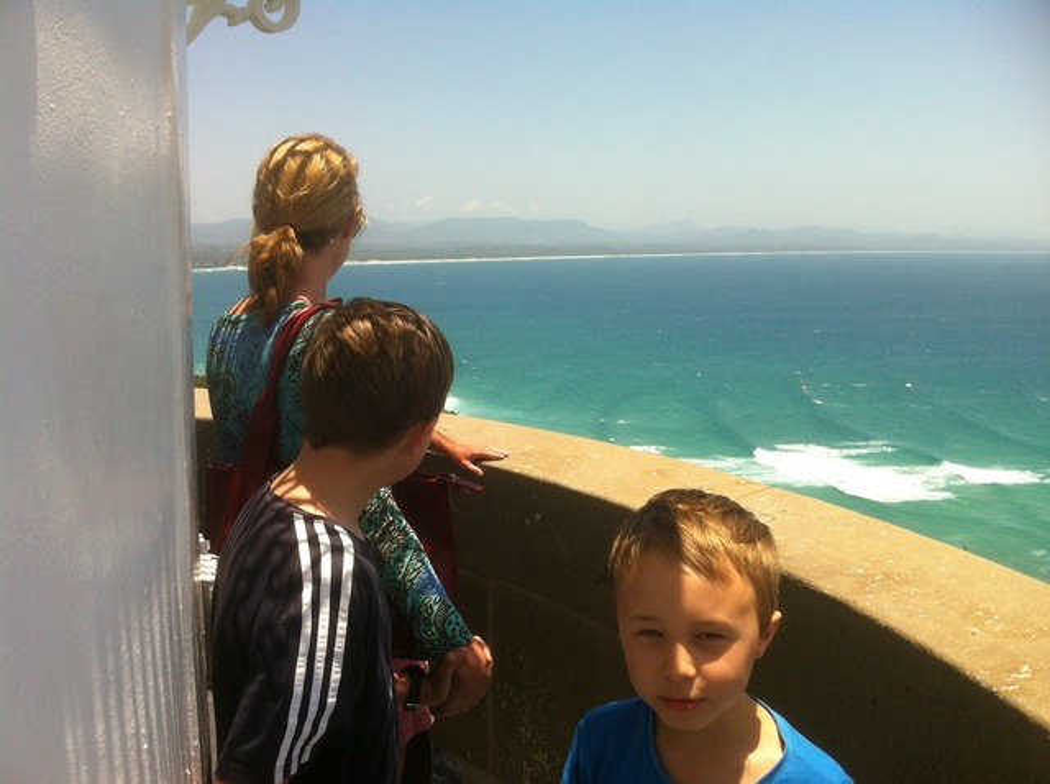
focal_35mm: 35
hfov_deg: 52.7
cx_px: 525
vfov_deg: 40.6
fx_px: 1060
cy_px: 392
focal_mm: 3.85
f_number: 2.8
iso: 80
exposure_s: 1/1257
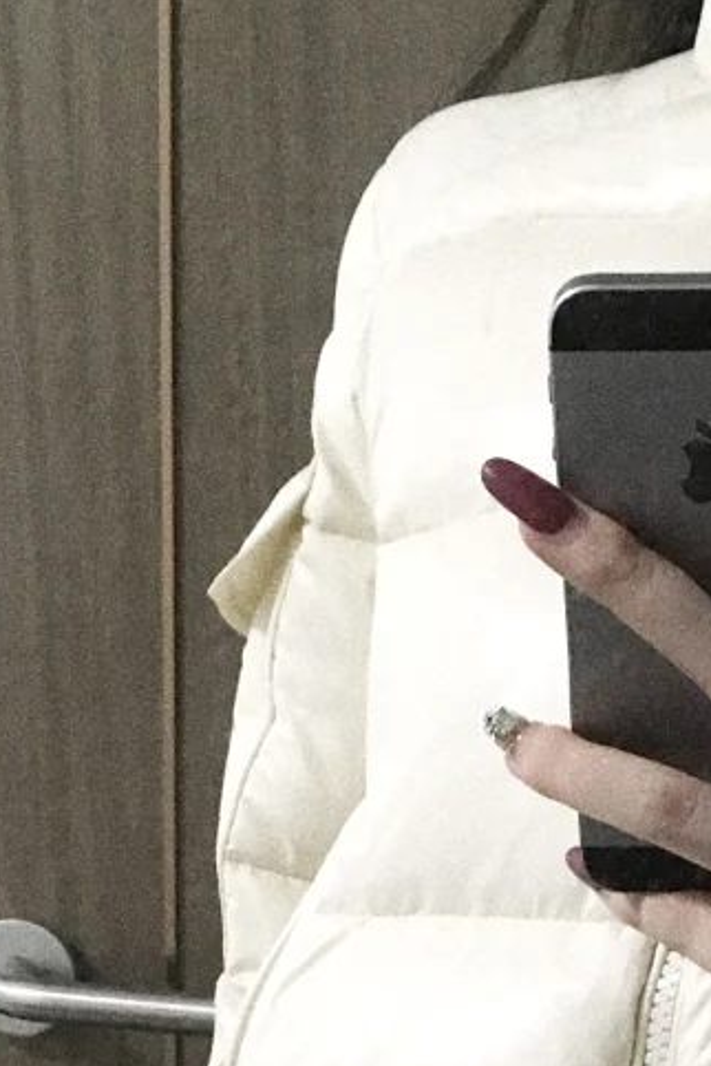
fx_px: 2666
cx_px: 742
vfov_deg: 20.5
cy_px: 1408
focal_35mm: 90
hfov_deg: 14.9
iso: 250
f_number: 2.2
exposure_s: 1/17
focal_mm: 4.15
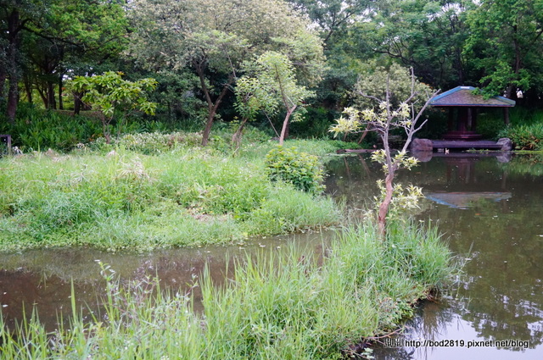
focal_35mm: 34
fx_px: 520
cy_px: 180
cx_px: 272
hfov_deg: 55.2
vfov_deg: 38.3
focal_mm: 23
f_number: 4.5
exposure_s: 1/160
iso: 2000
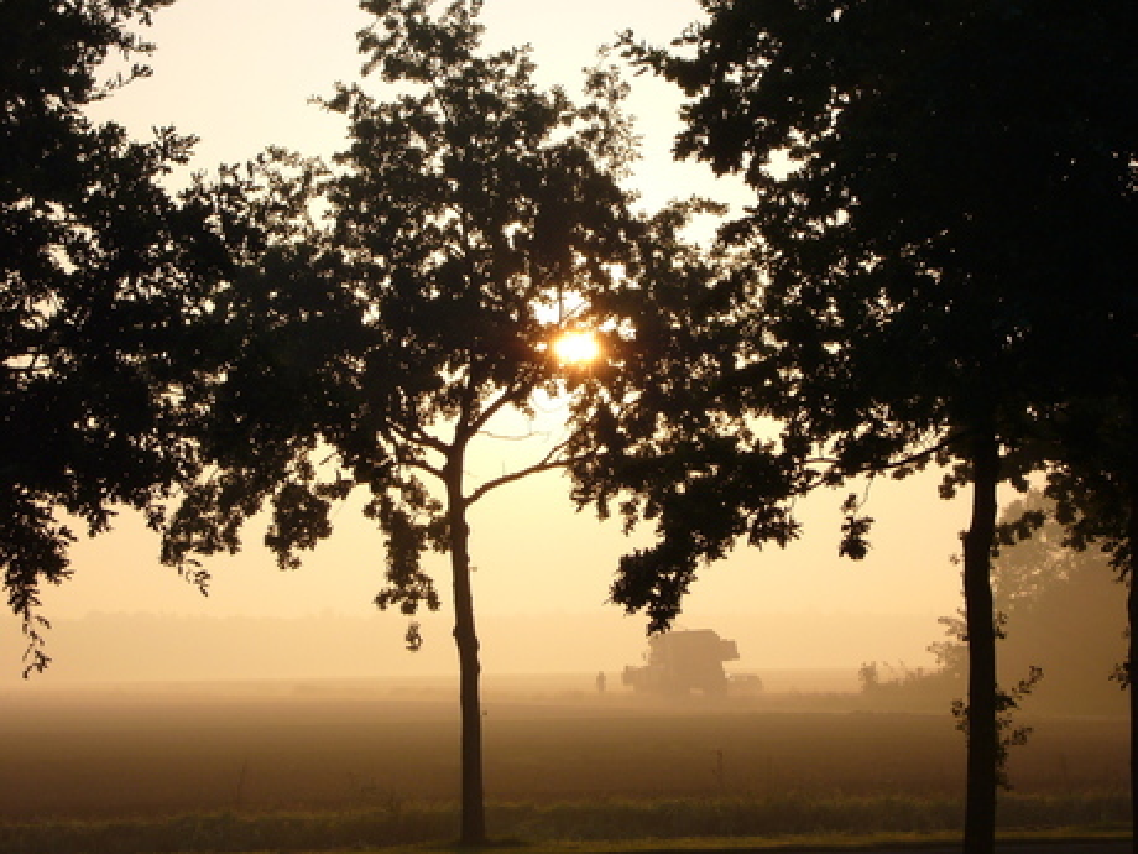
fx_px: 3353
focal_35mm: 102
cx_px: 569
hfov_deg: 19.3
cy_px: 427
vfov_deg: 14.5
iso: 80
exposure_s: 1/320
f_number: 5.6
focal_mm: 16.8
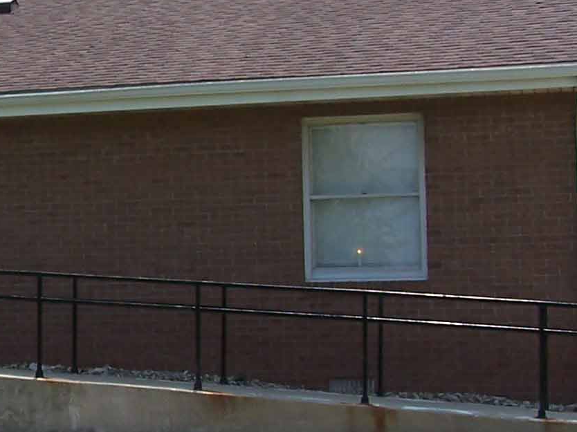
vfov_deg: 14.1
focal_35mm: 105
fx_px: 1750
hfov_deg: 17.7
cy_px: 237
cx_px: -141
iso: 80
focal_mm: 6.3
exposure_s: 1/750
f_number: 4
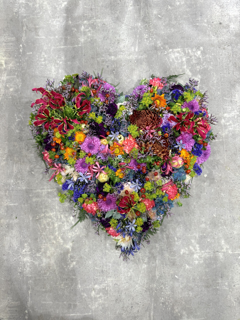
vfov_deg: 71.6
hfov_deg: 56.8
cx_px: 120
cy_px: 160
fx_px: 222
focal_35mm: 24
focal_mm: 6.76
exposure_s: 1/100
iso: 100
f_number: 1.78
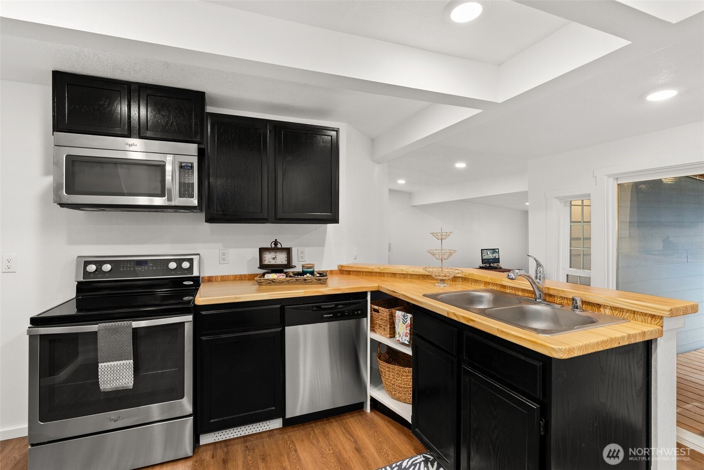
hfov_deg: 96.7
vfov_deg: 73.8
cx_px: 352
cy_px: 235
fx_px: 313
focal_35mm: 16
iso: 500
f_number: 8
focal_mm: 16
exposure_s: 1/2.5
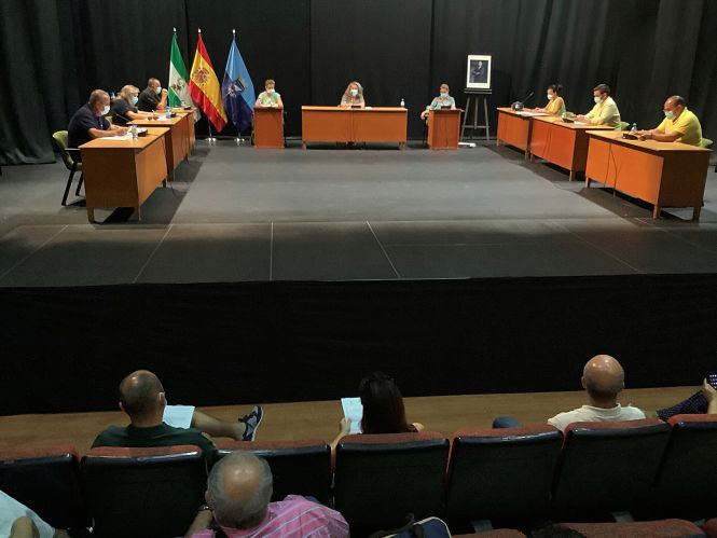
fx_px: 642
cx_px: 358
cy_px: 269
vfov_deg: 45.5
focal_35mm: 31
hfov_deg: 58.3
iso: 500
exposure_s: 1/25
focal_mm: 3.3
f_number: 2.4
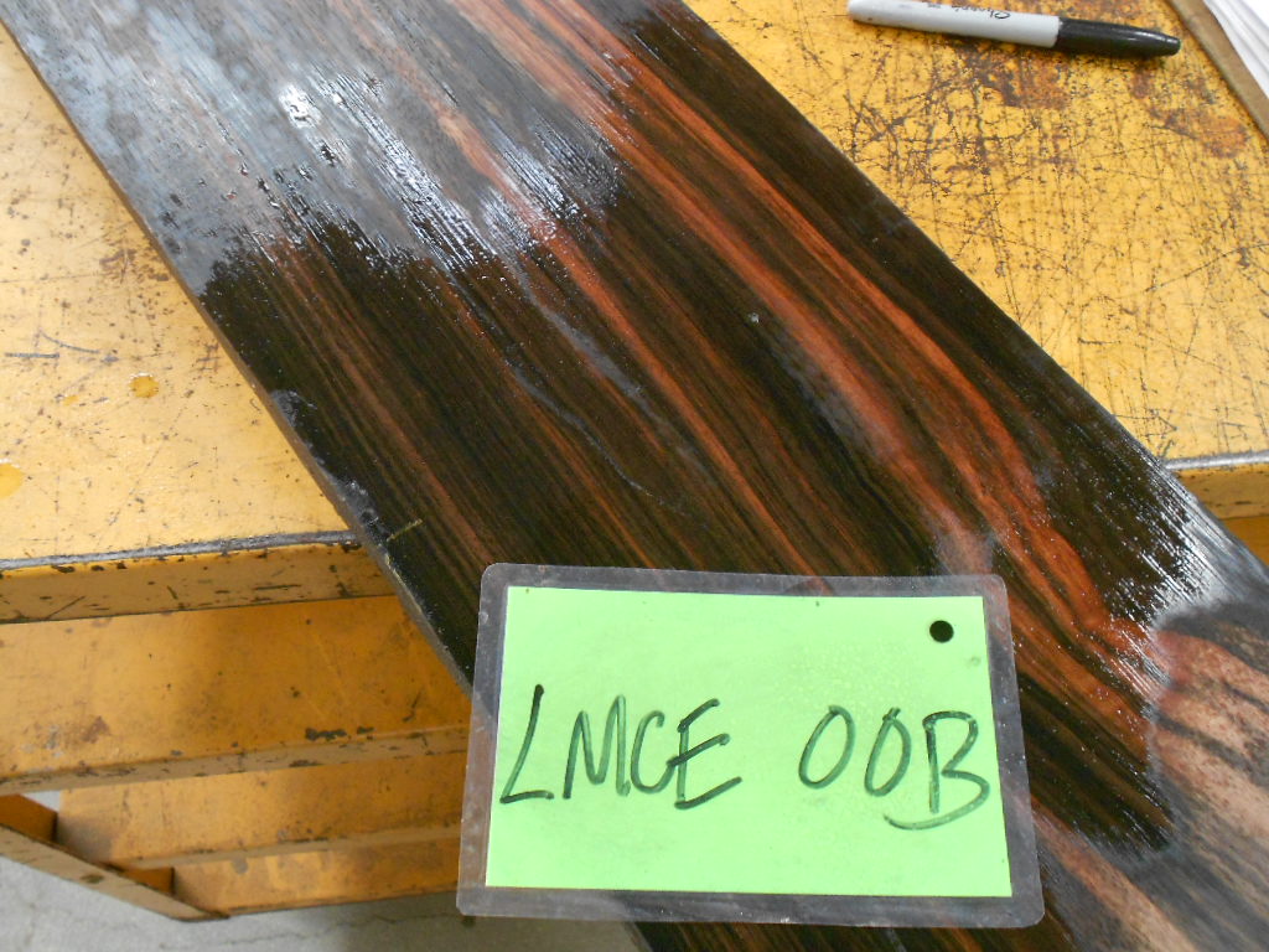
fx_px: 1173
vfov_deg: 44.2
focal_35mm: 32
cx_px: 634
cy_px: 476
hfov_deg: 56.8
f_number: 3.6
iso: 400
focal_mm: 5.8
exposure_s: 1/10
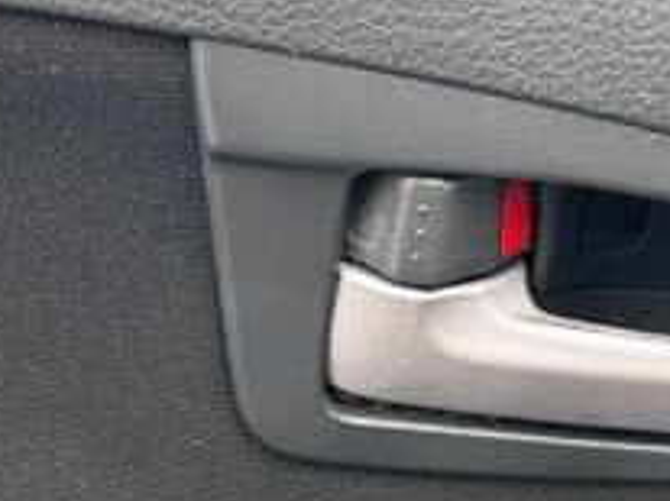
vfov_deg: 11.8
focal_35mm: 119
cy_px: 798
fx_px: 2302
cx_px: 159
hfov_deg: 16.5
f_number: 1.78
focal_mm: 6.76
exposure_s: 1/121
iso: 200
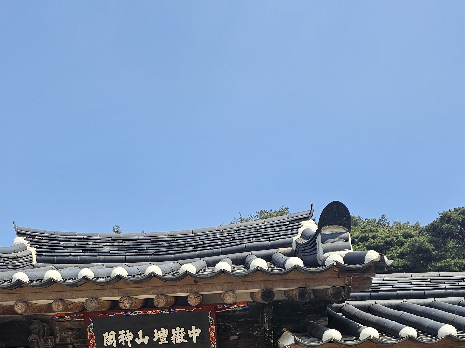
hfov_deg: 35.0
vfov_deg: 25.7
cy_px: 343
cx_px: 134
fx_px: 725
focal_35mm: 54
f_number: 1.7
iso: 10
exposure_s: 1/671
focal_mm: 6.3
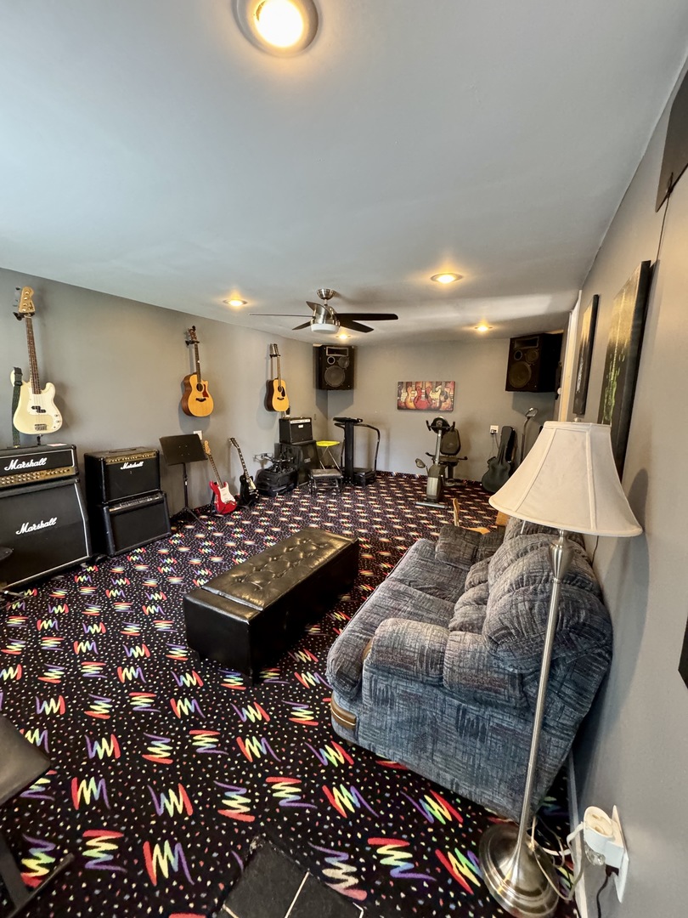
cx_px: 344
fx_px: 371
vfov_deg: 102.1
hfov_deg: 85.7
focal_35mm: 14
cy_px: 459
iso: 800
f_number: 2.2
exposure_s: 1/60
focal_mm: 2.22
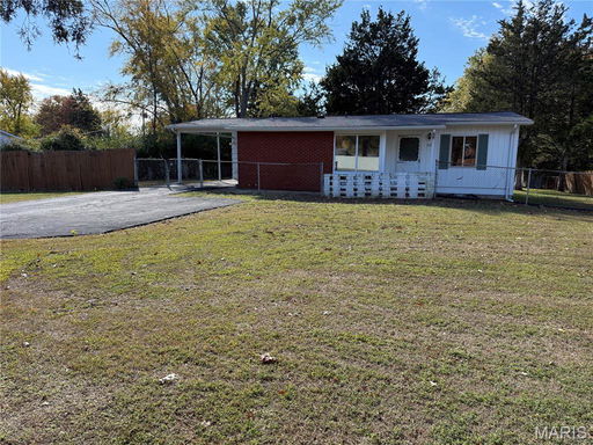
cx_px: 296
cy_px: 222
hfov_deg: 71.6
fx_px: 411
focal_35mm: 24
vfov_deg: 56.8
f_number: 1.78
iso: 100
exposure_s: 1/1653
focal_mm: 6.76
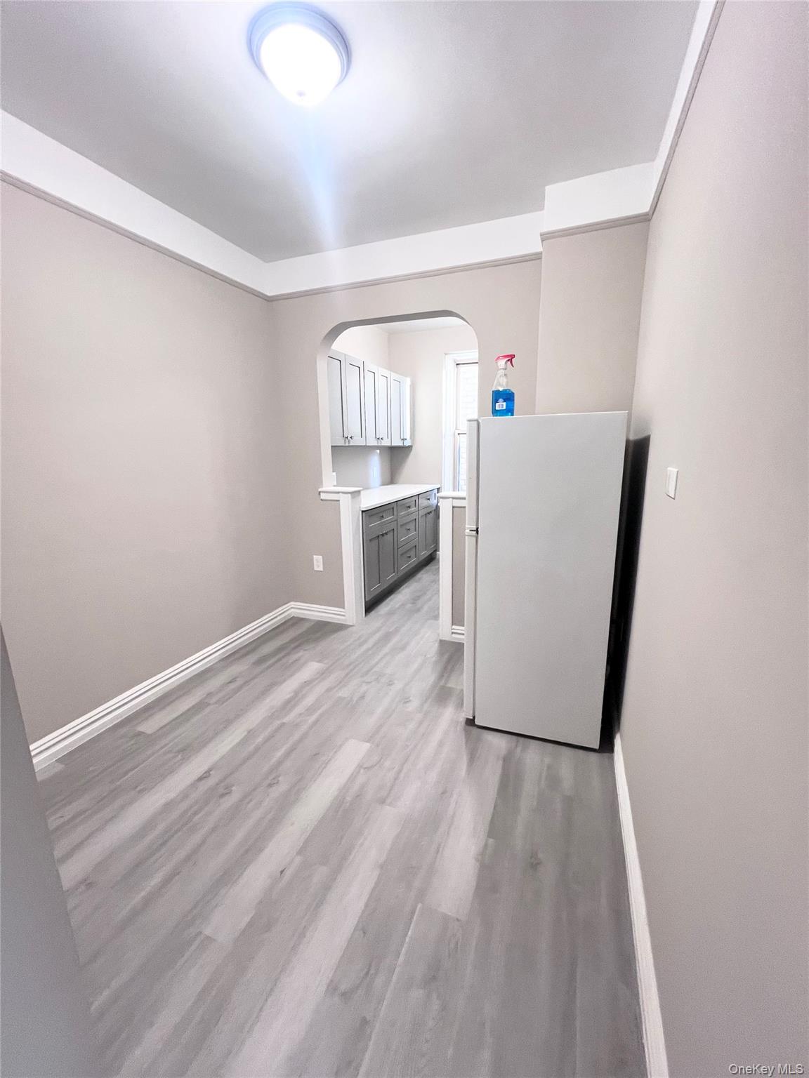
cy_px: 539
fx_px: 405
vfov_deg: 106.2
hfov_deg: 89.9
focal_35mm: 13
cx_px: 404
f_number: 1.8
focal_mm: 1.57
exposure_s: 1/120
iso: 250
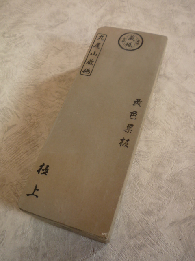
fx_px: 255
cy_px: 130
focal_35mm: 34
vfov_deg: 54.0
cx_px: 98
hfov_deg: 41.8
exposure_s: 1/30
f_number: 2.8
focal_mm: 4.4
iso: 100
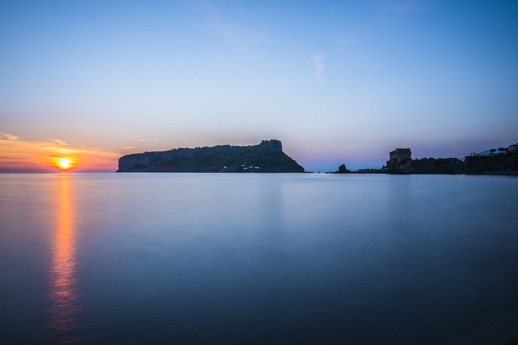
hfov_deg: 73.7
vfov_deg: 53.1
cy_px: 172
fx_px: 345
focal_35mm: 24
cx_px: 259
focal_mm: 16
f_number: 9
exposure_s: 20
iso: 100
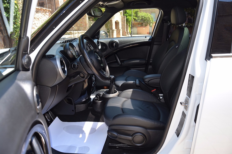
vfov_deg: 47.7
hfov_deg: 67.5
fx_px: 174
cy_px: 77
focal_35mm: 27
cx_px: 116
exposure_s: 1/200
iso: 125
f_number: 3.5
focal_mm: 18
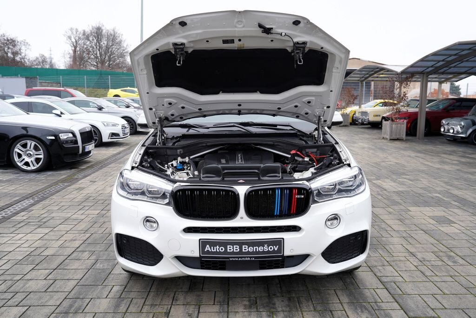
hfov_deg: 61.9
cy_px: 159
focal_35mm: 30
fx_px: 397
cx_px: 238
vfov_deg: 43.6
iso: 100
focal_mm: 30
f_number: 4
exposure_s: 1/60
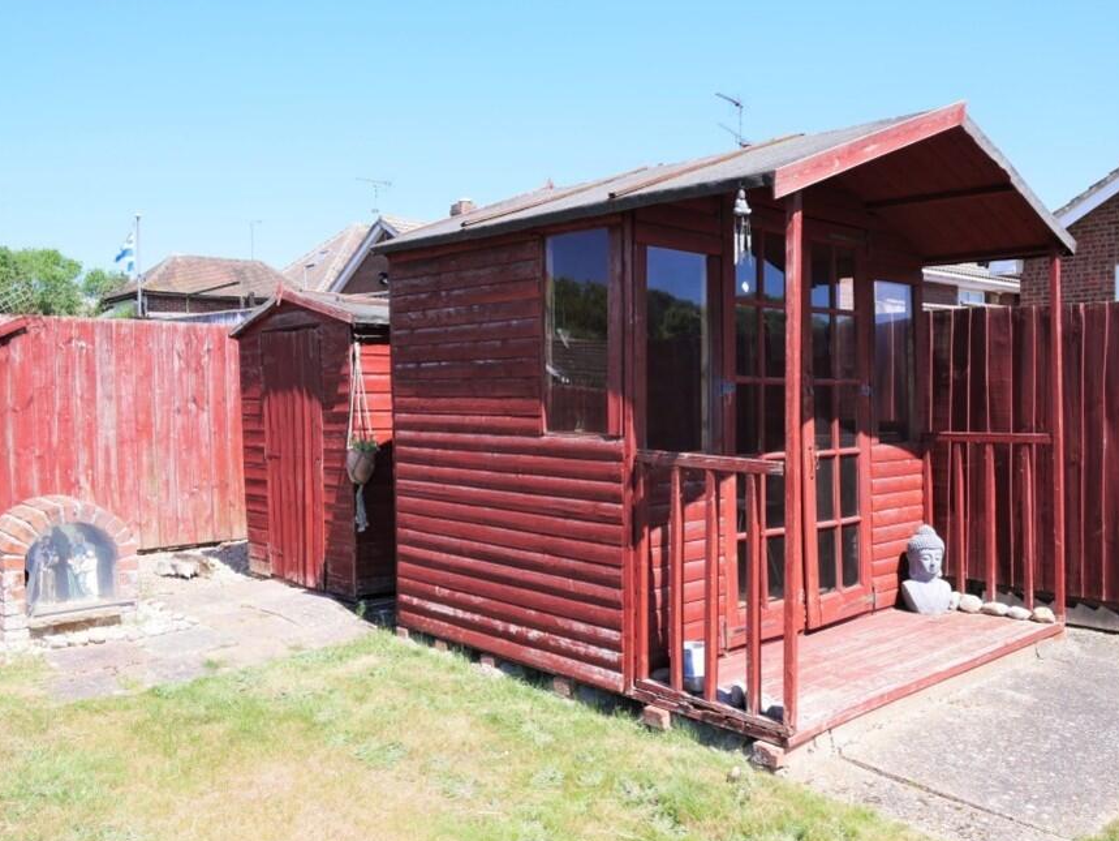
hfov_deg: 58.3
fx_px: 1003
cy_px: 418
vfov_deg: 45.5
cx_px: 574
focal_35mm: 31
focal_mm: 13
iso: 200
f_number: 6.3
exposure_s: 1/320
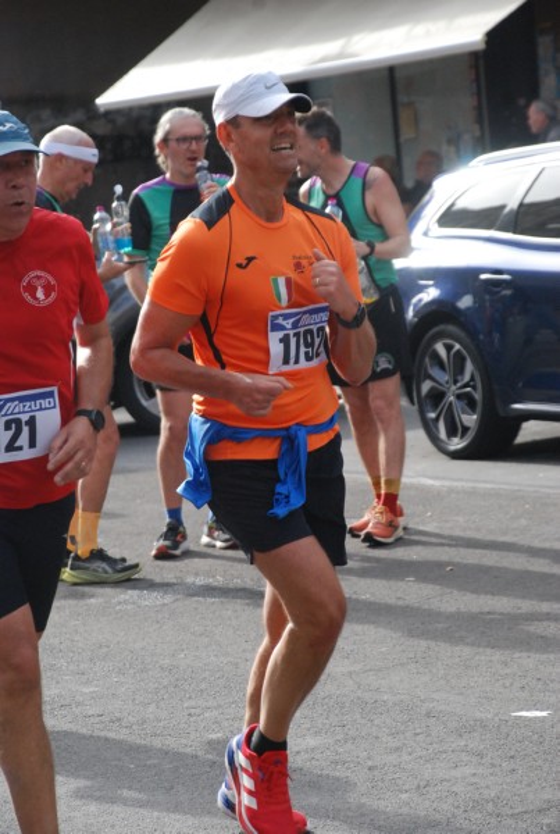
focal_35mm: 135
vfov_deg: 15.2
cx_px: 280
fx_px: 3134
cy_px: 417
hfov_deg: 10.2
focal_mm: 90
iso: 1000
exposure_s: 1/800
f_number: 5.6
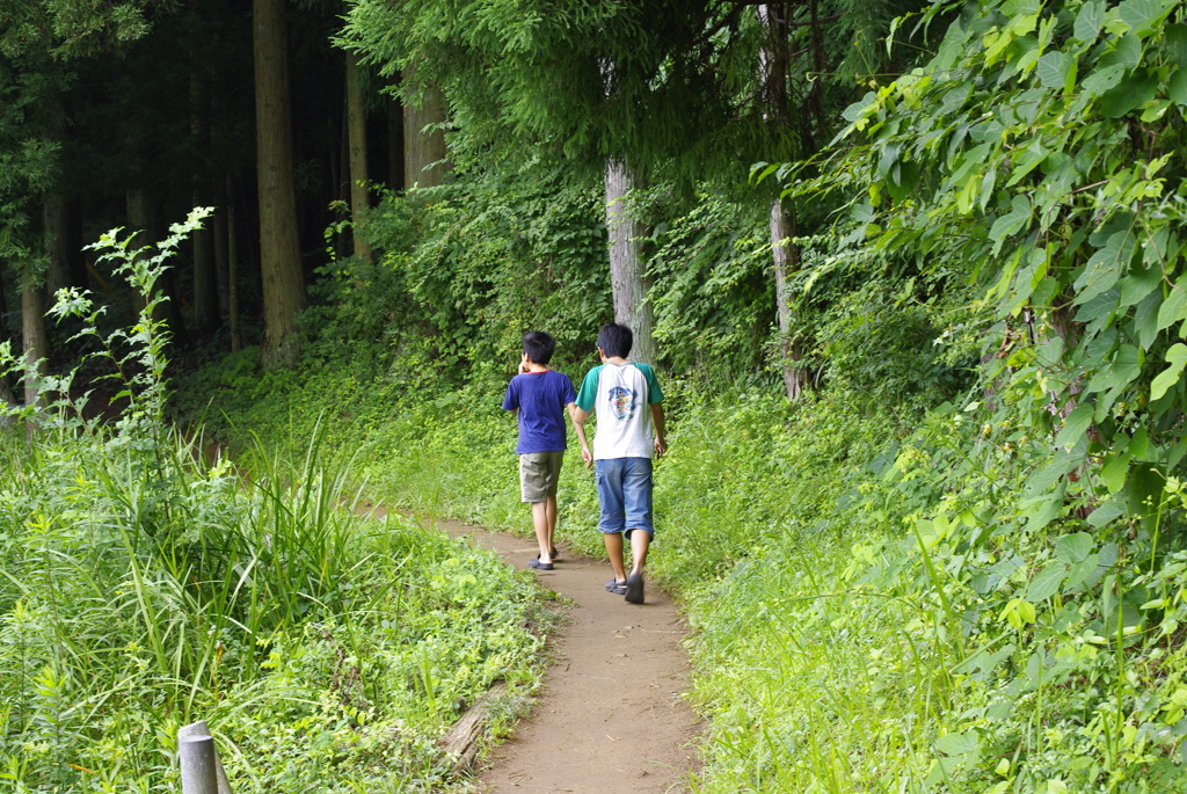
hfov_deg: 33.4
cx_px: 594
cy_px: 397
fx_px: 1980
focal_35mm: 60
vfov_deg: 22.7
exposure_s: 1/40
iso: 200
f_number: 5.6
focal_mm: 40
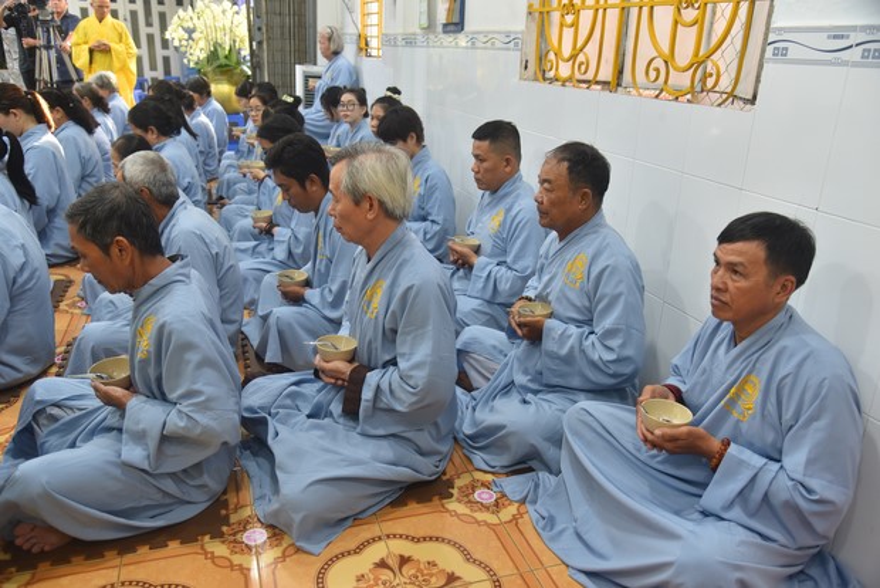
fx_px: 734
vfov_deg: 43.6
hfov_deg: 61.9
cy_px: 294
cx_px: 440
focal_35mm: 30
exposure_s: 1/60
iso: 560
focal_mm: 30
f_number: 4
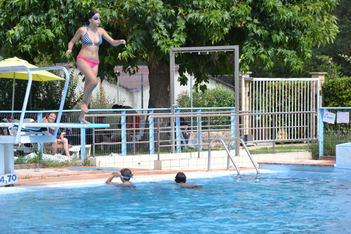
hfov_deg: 14.0
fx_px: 1433
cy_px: 117
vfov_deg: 9.3
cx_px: 176
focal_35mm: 147
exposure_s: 1/800
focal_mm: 98
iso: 400
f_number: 5.6
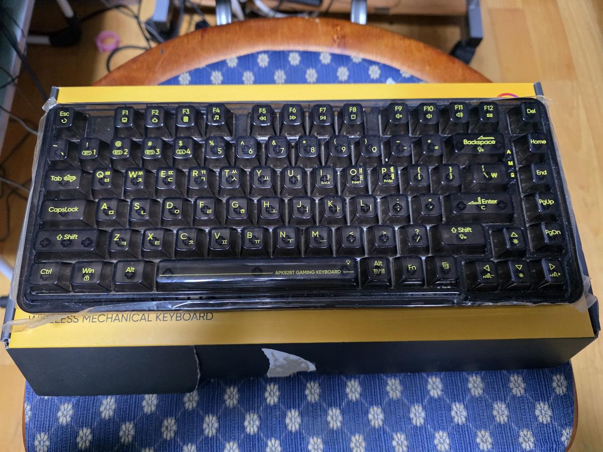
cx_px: 302
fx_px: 401
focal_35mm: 23
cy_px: 226
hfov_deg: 73.9
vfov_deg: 58.9
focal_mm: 6.3
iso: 2000
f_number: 1.7
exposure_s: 1/60
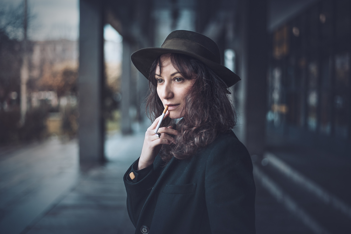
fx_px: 488
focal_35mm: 50
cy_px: 117
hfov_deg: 39.6
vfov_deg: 27.0
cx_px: 176
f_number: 1.8
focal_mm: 50
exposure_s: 1/2000
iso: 500
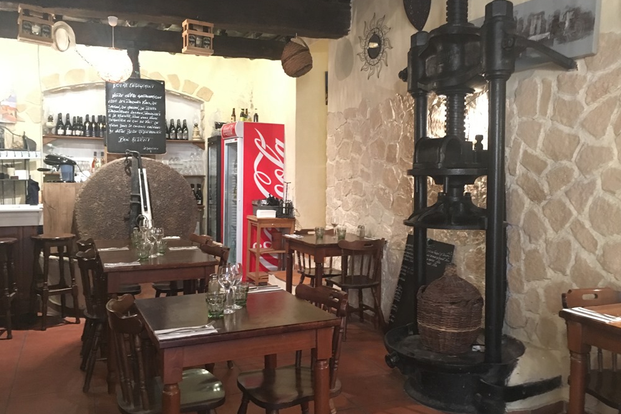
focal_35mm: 31
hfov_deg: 60.3
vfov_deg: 42.3
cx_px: 318
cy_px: 201
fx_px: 535
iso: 500
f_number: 2.2
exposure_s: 1/17
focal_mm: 4.15
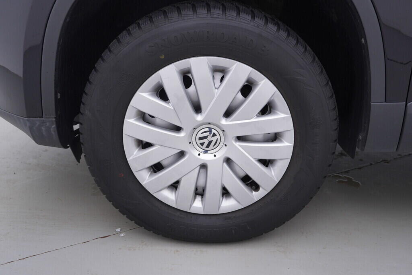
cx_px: 206
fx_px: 412
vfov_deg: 36.9
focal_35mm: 36
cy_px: 138
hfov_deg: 53.1
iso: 125
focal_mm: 24
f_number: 3.5
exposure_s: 1/60
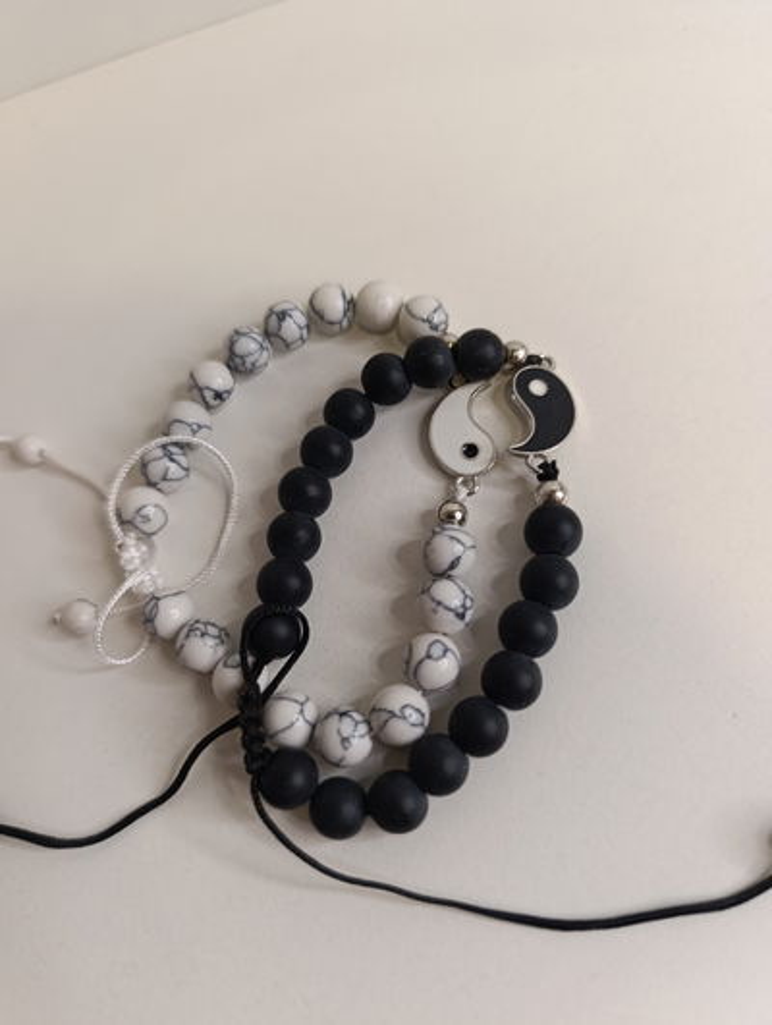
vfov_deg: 73.8
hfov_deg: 59.0
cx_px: 386
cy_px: 512
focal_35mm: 23
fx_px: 682
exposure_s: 1/100
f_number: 1.6
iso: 500
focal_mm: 6.14
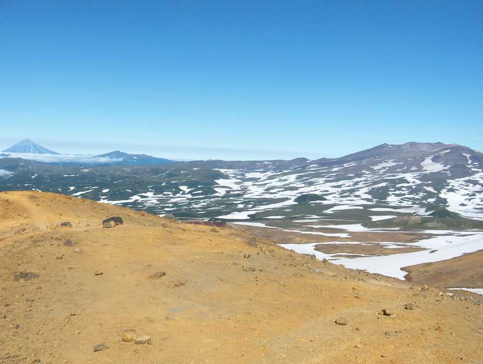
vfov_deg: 36.9
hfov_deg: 47.8
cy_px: 182
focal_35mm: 39
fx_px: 545
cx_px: 242
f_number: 4.8
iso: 100
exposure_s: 1/1111
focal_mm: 8
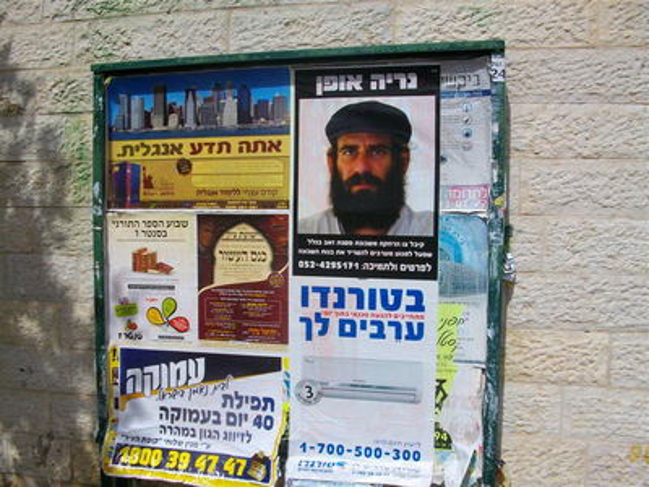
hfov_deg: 56.8
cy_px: 244
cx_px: 324
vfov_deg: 44.2
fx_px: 600
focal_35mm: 32
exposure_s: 1/898
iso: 80
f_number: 5.5
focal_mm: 5.7
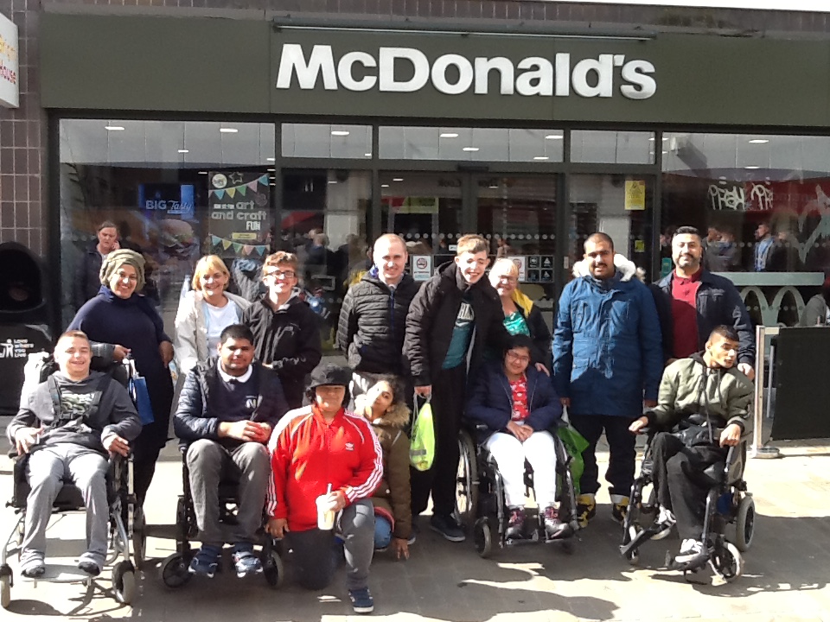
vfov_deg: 32.9
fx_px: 1055
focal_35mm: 44
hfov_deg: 42.9
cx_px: 415
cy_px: 311
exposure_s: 1/318
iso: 40
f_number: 2.4
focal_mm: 2.03
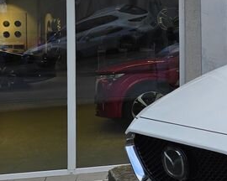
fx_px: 571
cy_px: 30
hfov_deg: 18.7
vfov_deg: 17.9
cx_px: 377
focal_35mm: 85
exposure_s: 1/180
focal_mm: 6.3
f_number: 1.7
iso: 16
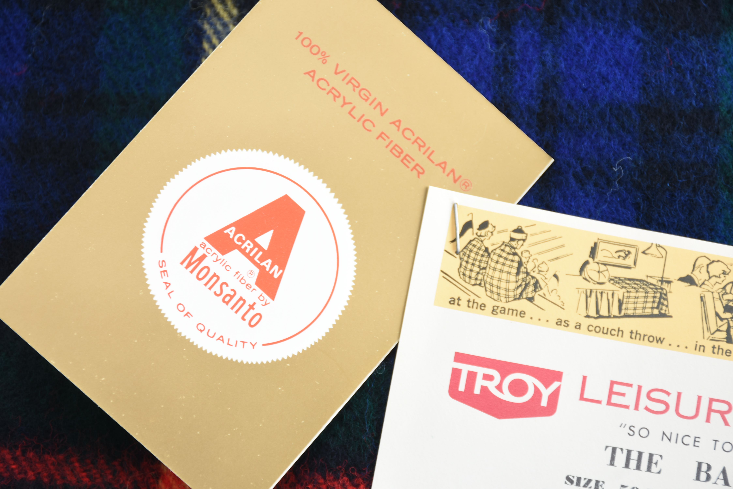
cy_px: 244
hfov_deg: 18.2
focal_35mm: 112
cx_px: 366
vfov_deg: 12.2
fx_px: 2291
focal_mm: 75
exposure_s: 1/100
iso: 100
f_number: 8
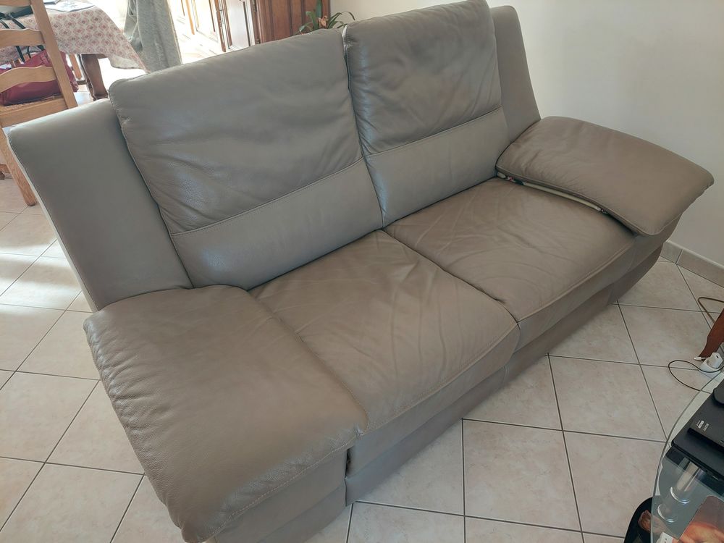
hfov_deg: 71.6
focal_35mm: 24
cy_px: 272
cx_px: 362
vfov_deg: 56.8
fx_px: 502
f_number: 1.8
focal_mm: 5.23
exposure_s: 1/50
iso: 125
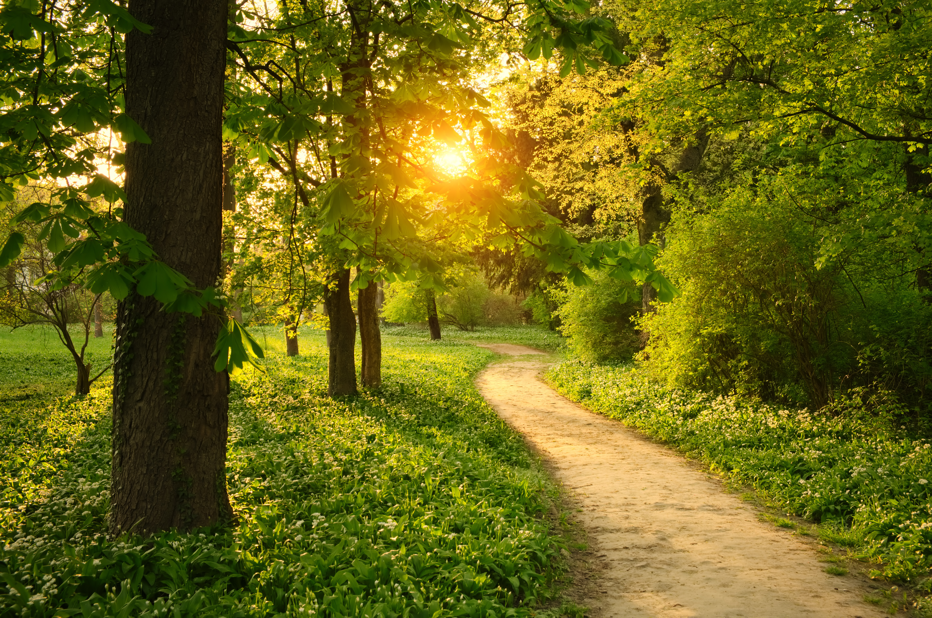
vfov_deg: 27.4
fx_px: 1266
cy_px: 309
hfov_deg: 40.4
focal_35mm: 49
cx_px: 466
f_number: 7.1
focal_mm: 32.9
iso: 400
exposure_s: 1/30
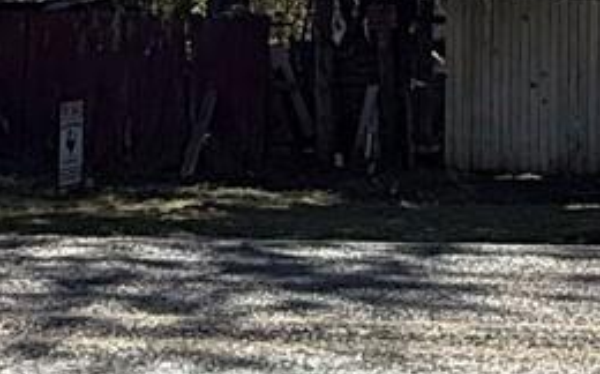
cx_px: 291
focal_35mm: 117
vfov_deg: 10.8
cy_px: -162
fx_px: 1912
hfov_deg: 17.8
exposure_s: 1/1698
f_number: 2.2
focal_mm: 2.22
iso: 50
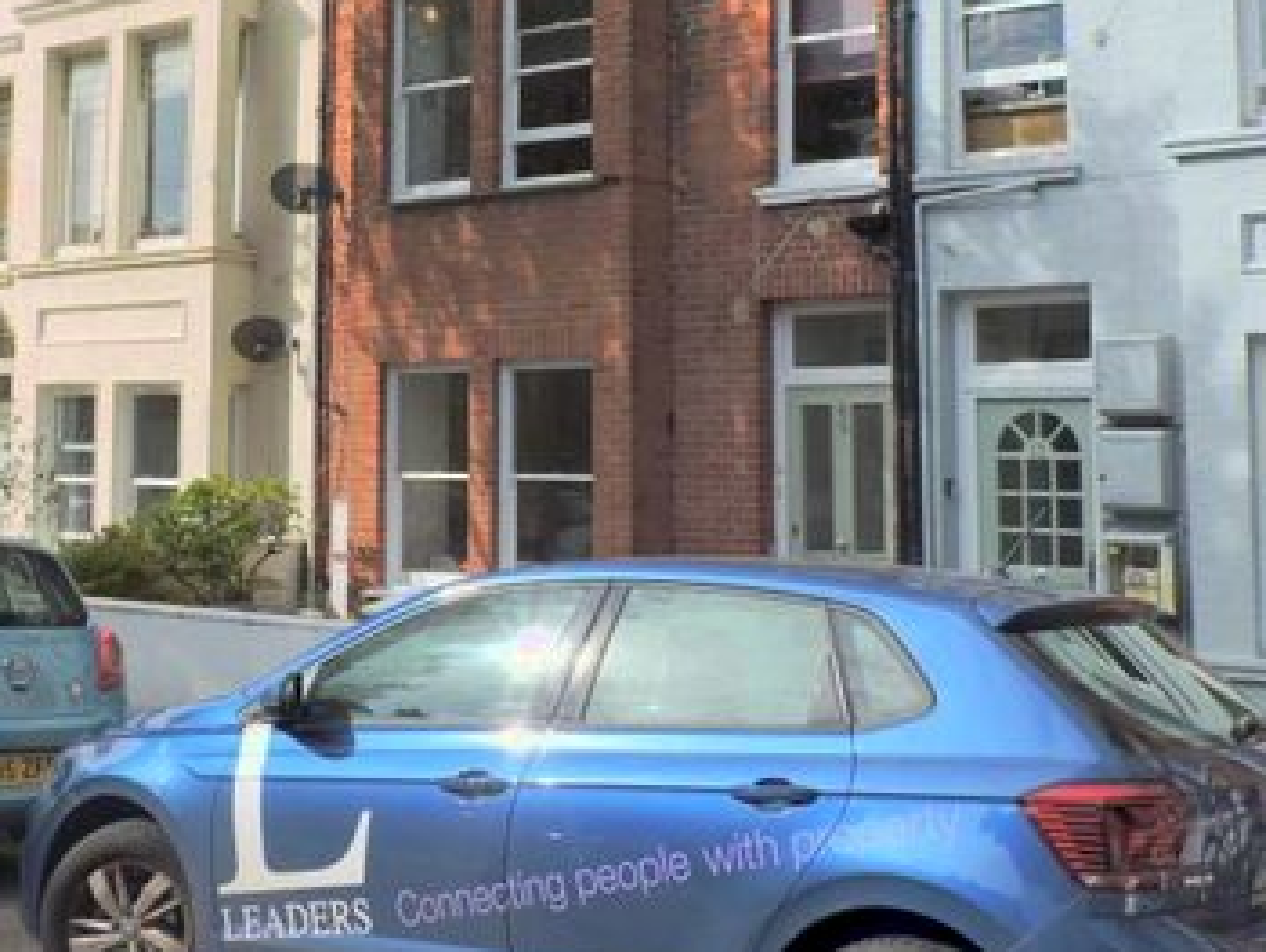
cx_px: 510
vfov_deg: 29.9
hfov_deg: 39.5
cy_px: 266
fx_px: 1757
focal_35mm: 48
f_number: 3.3
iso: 100
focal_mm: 4.3
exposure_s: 1/1250
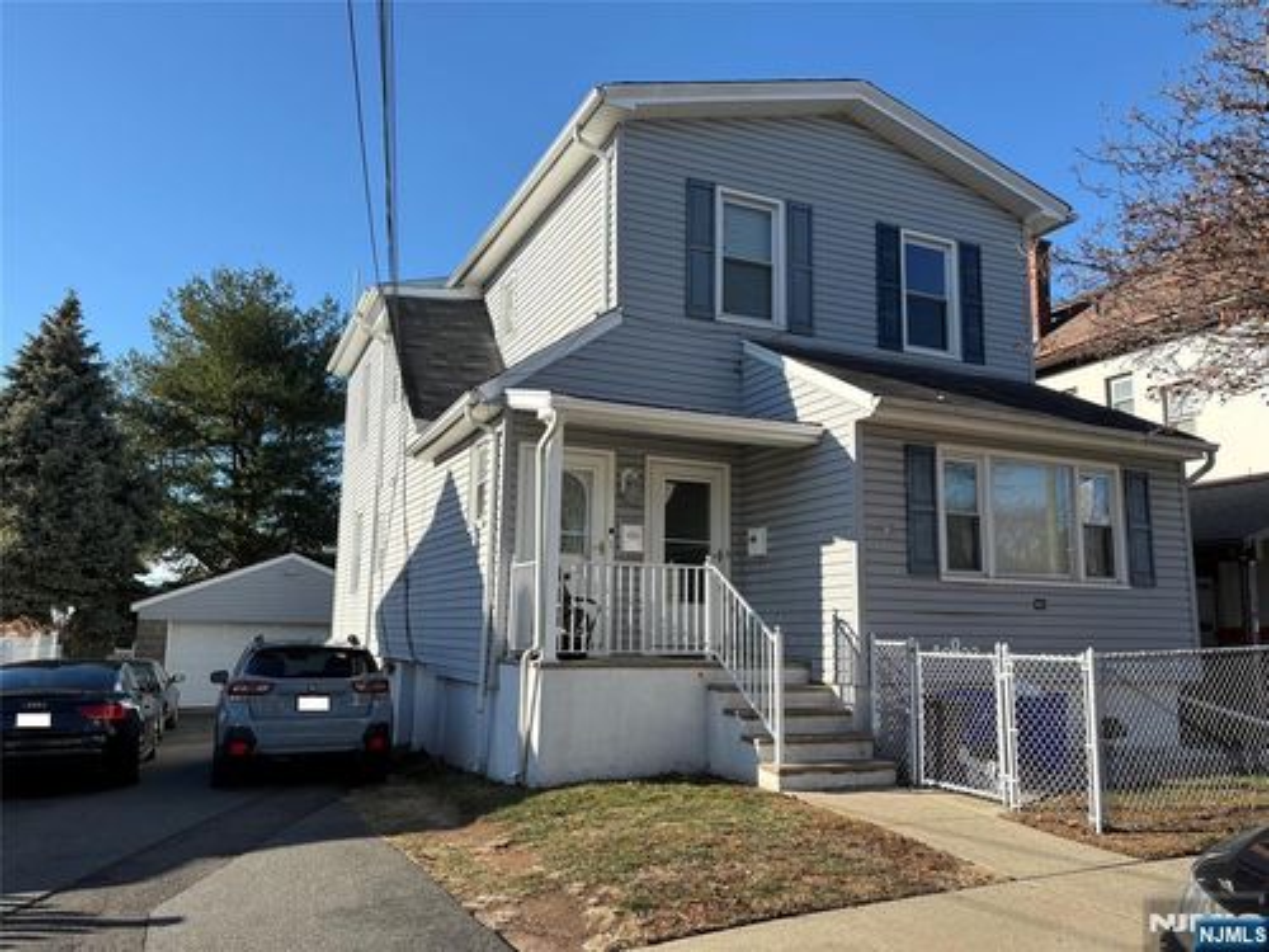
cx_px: 634
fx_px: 953
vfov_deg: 53.1
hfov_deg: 67.3
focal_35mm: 26
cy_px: 476
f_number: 1.6
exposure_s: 1/2012
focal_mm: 5.96
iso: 50
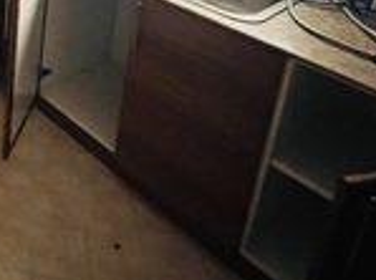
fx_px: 433
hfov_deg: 36.7
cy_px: -97
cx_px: -69
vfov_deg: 28.4
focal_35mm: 40
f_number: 1.8
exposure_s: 1/33
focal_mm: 1.57
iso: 1250
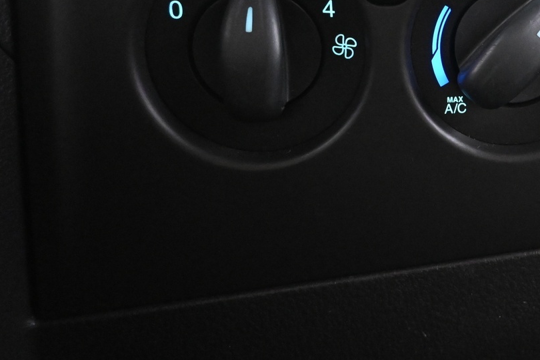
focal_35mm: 48
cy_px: 37
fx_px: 720
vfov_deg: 27.1
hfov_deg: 37.3
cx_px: 525
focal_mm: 16
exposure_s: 1/25
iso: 5600
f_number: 3.5
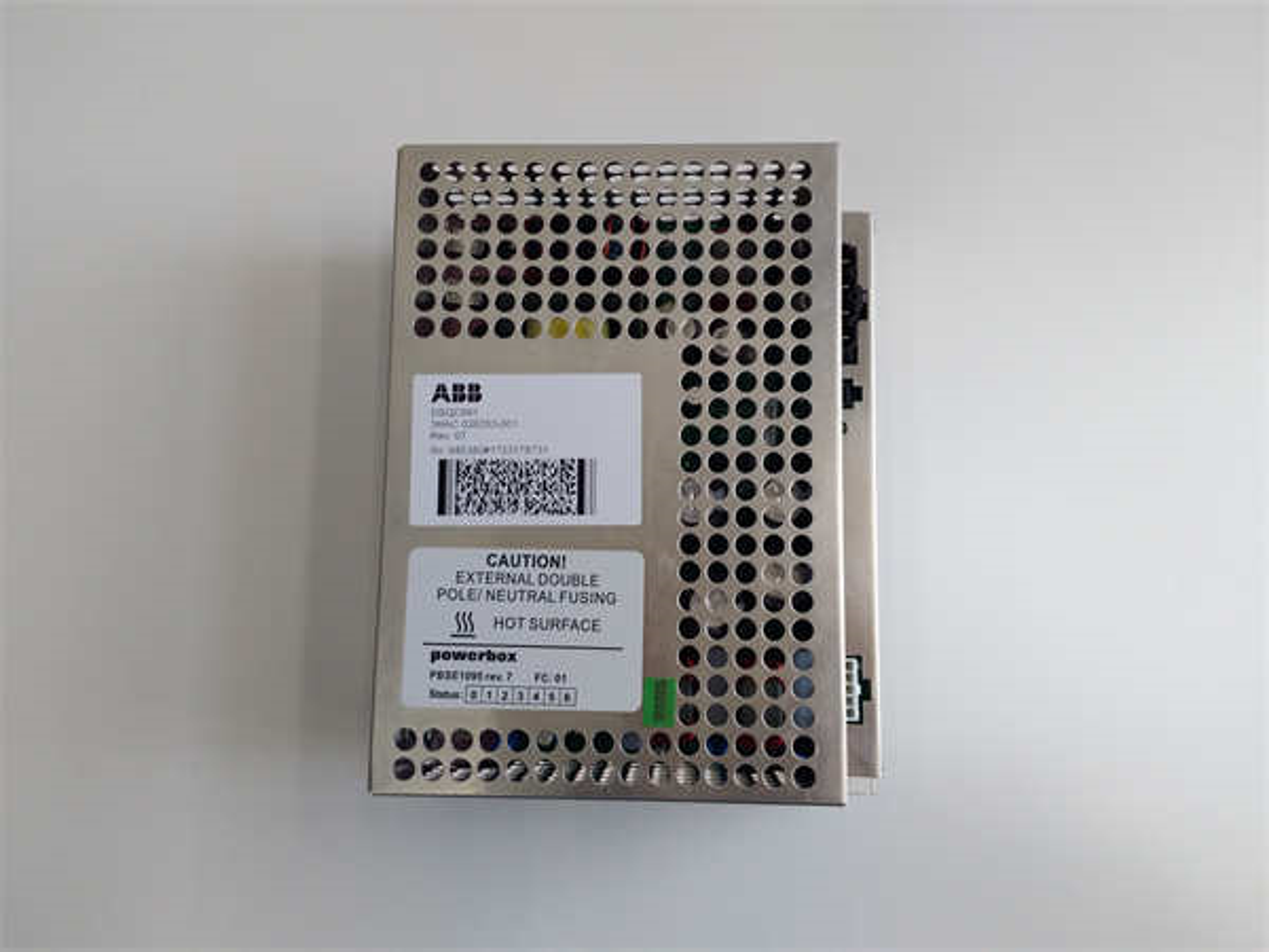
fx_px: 990
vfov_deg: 51.4
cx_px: 634
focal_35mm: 27
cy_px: 476
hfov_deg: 65.3
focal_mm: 3.79
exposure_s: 1/33
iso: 152
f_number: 2
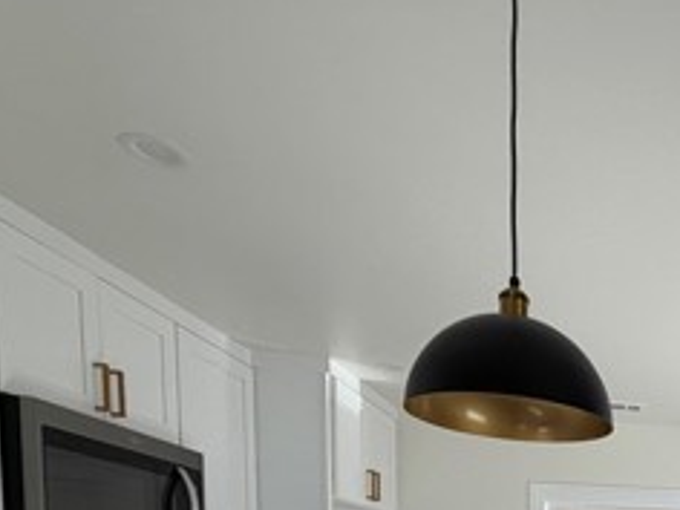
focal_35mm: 38
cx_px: 755
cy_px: 663
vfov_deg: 30.0
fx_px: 746
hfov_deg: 39.6
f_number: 2.2
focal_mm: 2.22
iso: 40
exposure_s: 1/170
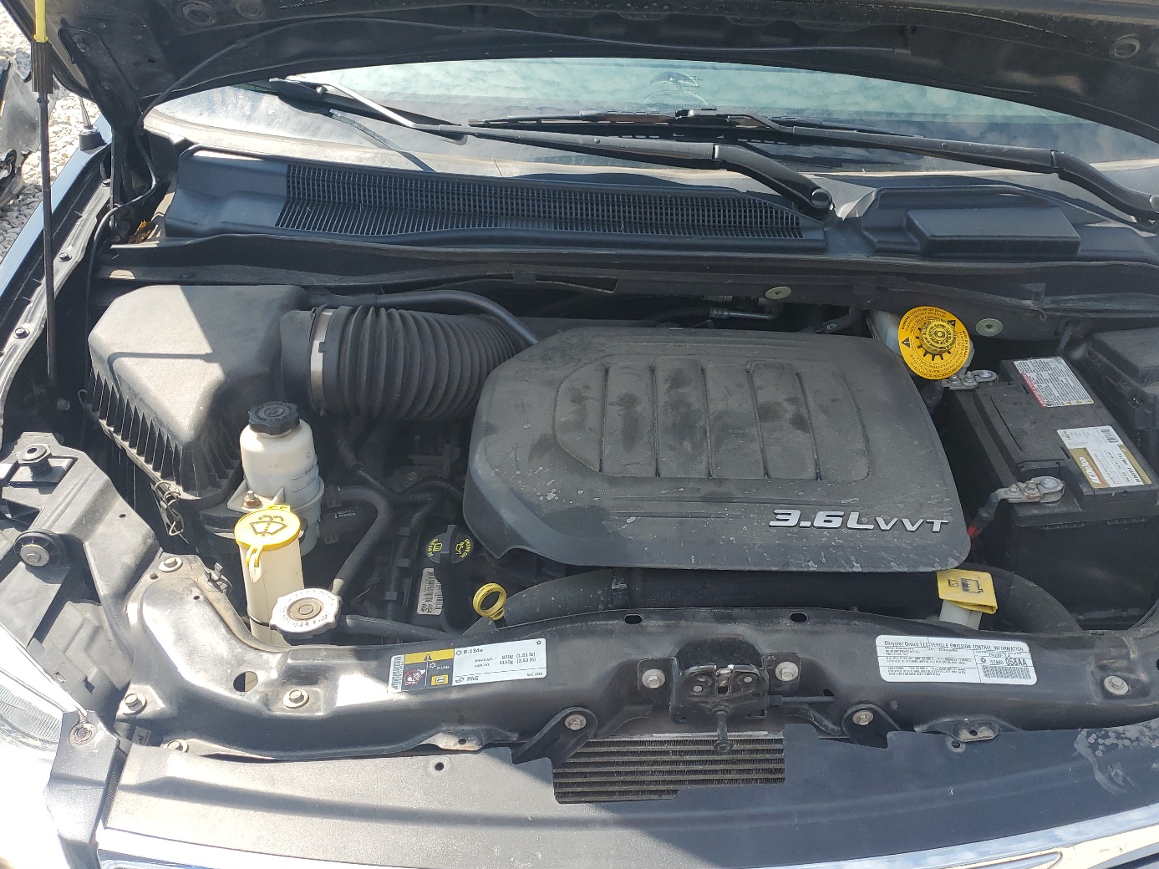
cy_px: 407
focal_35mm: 30
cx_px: 661
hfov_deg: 59.7
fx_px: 1004
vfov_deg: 46.8
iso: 50
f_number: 1.5
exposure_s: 1/1111
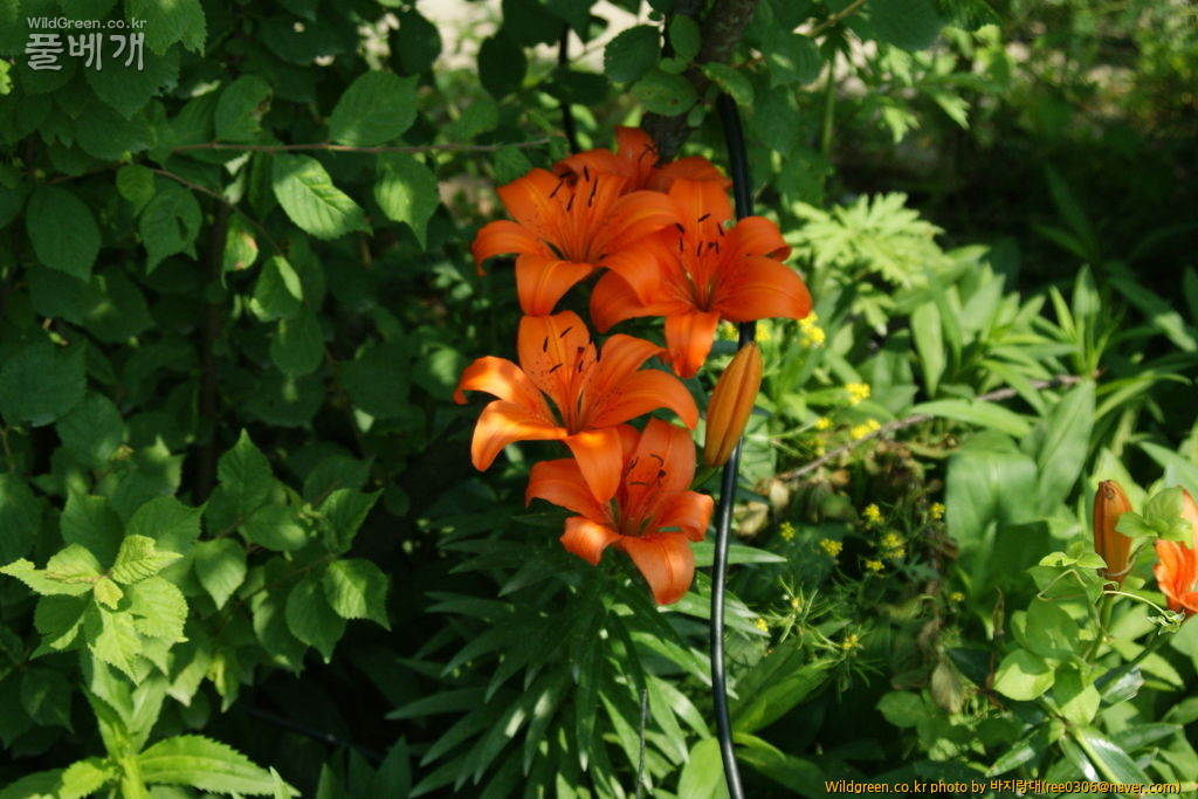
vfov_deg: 20.2
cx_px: 599
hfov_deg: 29.9
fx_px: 2246
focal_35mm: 68
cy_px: 400
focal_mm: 45
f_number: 5.6
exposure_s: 1/1000
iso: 400
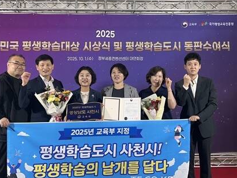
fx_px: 274
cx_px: 111
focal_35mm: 40
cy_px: 83
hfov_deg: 46.8
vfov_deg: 35.9
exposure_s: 1/120
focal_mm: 5.7
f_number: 1.5
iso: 100
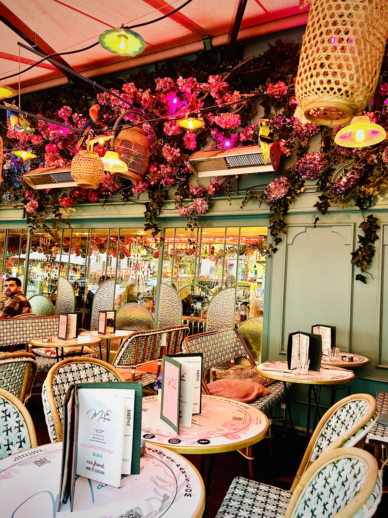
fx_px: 389
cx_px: 194
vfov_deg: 67.3
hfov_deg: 53.1
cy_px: 259
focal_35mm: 26
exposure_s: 1/70
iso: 125
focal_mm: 5.7
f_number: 1.5
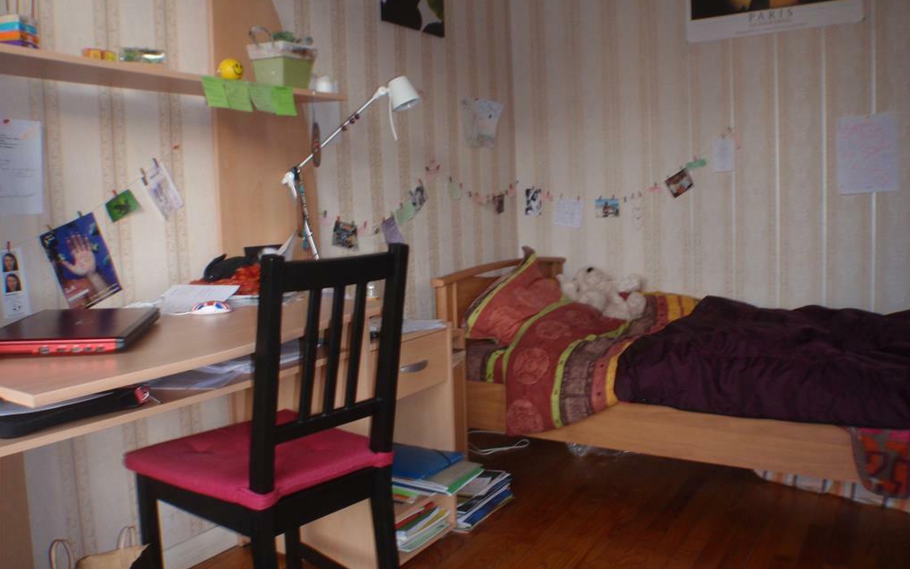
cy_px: 283
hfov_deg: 62.9
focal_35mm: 30
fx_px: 744
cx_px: 458
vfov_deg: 41.8
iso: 100
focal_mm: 5
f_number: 3.5
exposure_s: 1/30
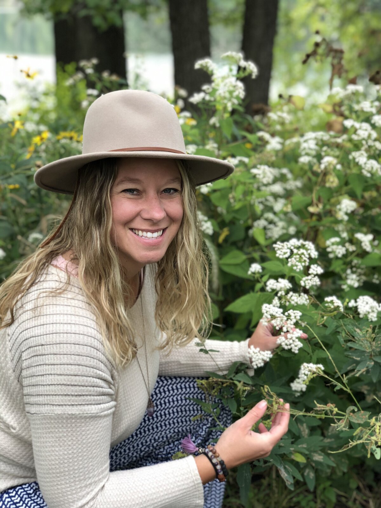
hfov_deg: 28.0
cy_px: 254
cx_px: 190
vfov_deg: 36.8
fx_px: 763
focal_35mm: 52
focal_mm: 6
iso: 40
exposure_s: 1/60
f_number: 2.4
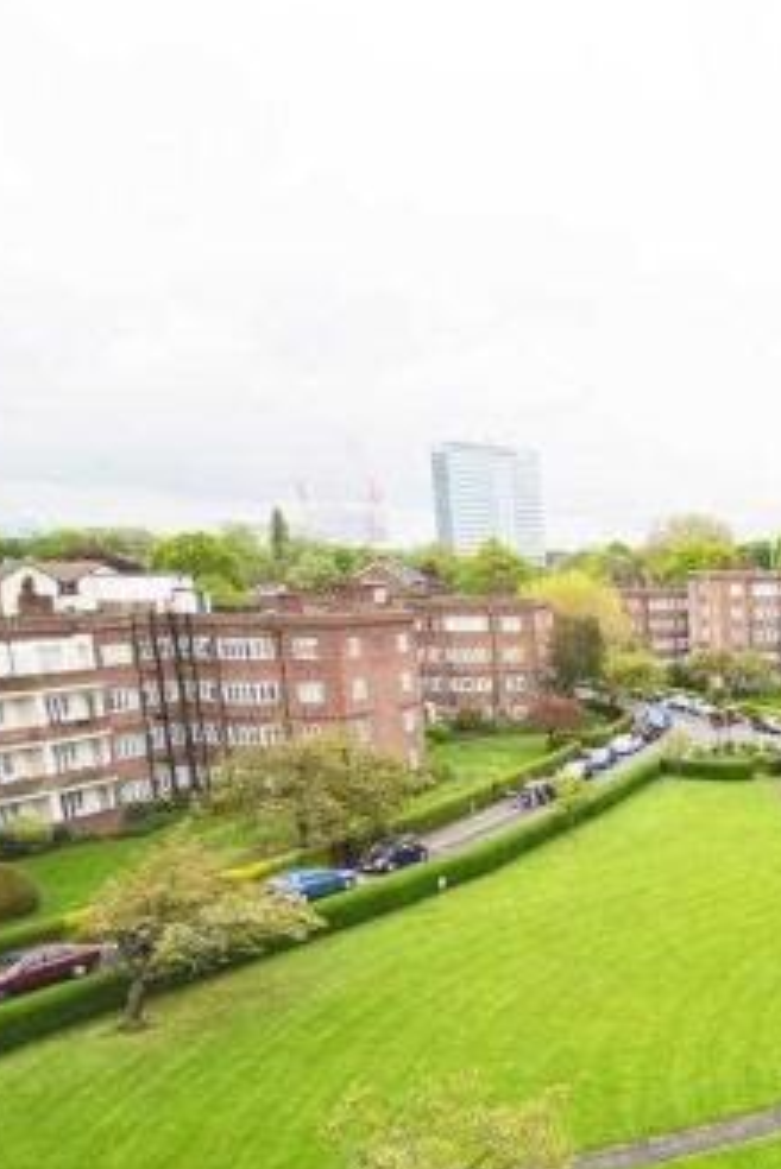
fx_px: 975
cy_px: 764
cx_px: 1002
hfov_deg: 33.0
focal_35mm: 30
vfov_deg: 60.7
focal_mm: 10
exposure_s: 1/160
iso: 100
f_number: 4
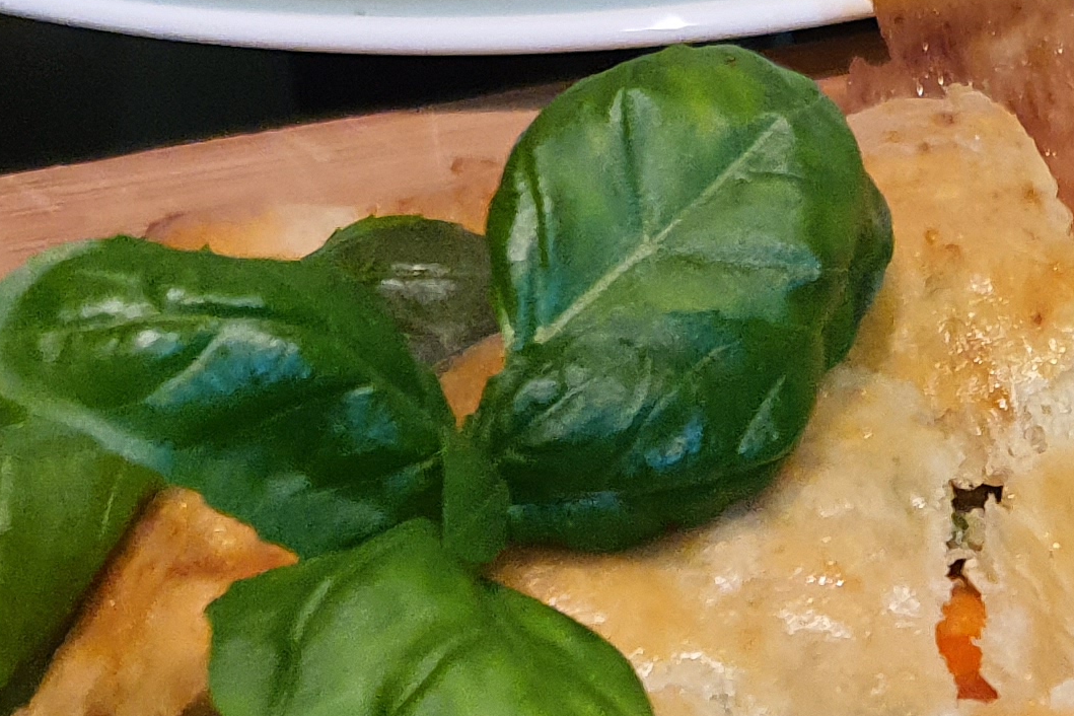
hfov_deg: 18.5
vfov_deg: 12.2
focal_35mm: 103
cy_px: 1275
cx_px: 1381
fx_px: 3073
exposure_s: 1/50
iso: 200
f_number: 1.5
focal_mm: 4.3
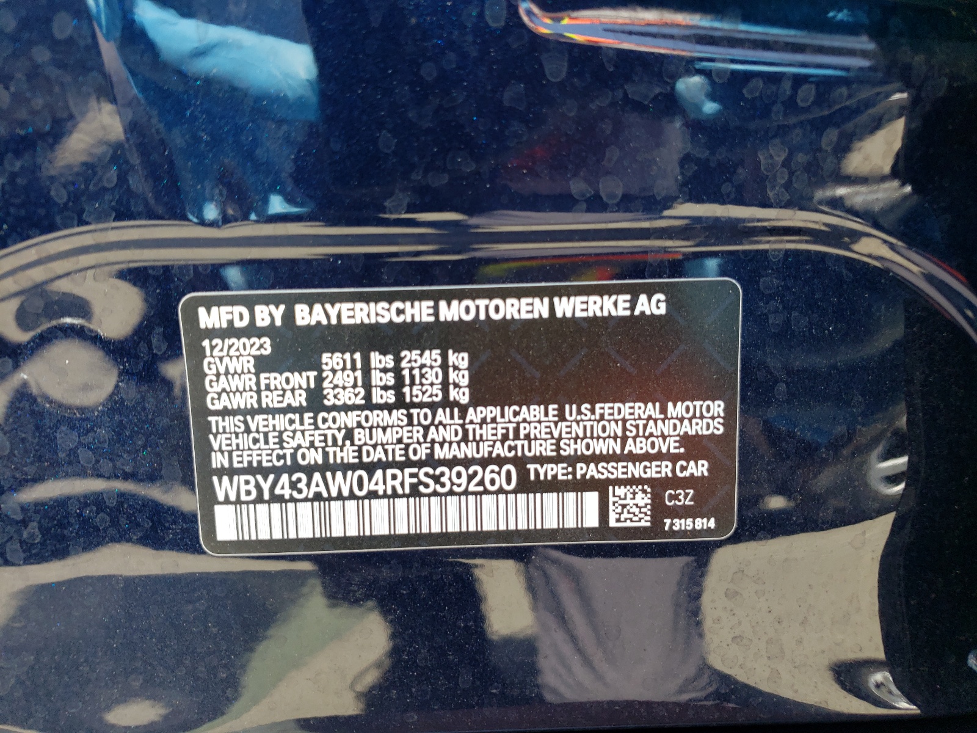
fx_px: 734
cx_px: 488
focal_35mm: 26
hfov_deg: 67.3
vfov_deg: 53.1
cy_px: 366
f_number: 1.5
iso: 50
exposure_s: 1/213
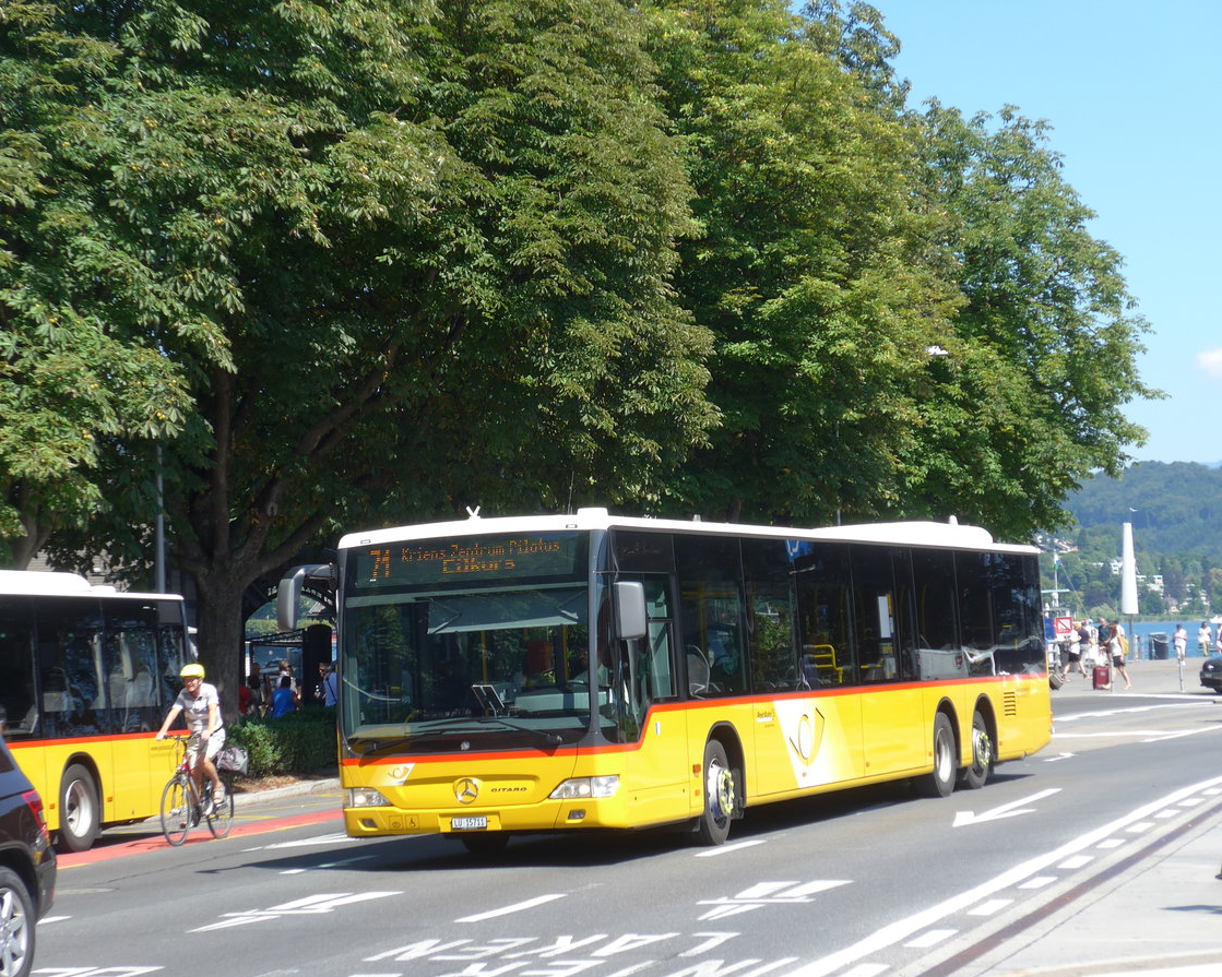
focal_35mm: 90
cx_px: 576
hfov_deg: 21.3
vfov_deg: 17.1
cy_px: 488
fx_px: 3255
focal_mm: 17
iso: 80
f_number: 4.5
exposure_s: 1/250
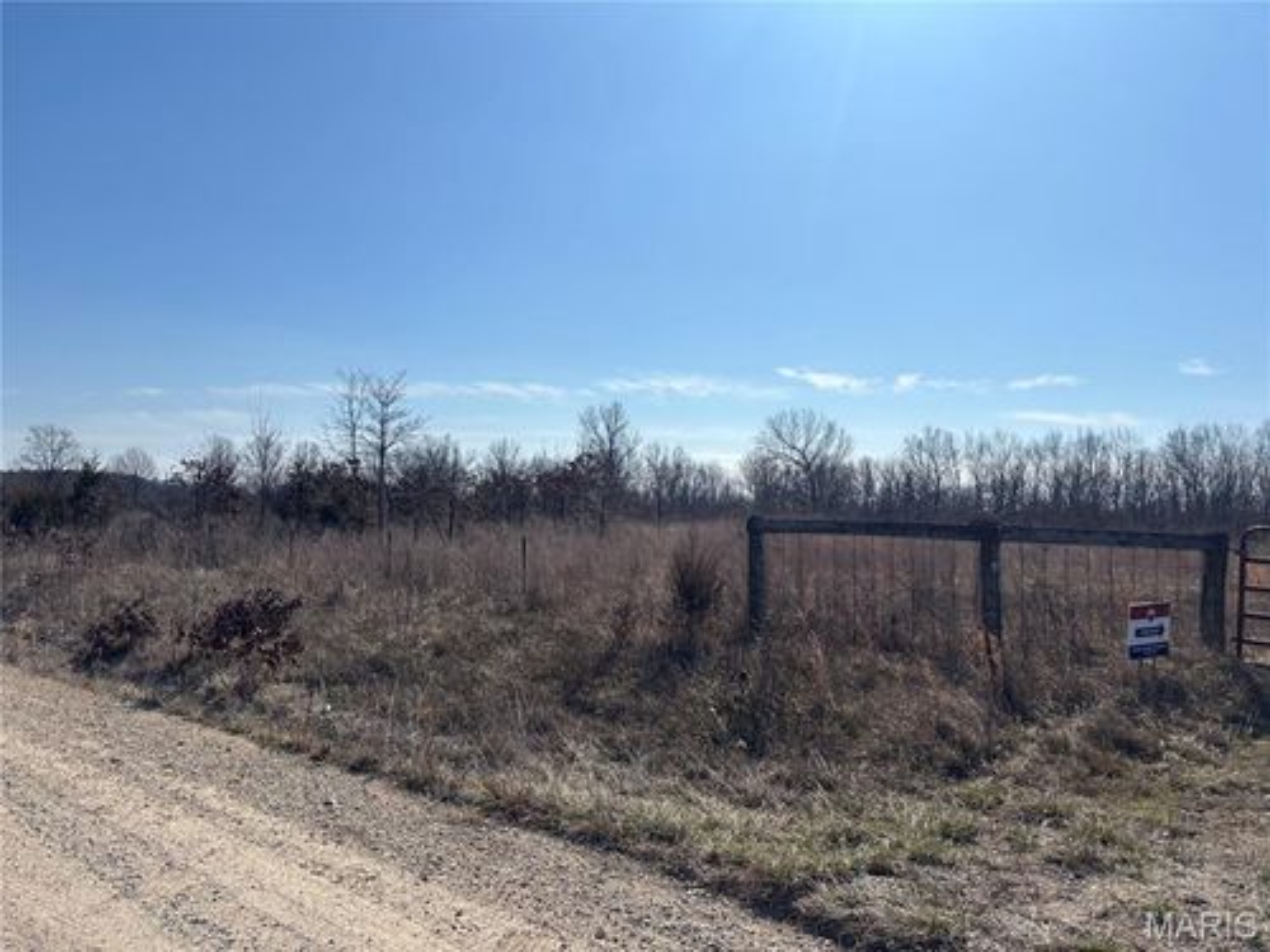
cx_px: 635
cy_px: 476
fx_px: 954
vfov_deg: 53.1
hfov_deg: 67.3
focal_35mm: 26
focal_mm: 5.96
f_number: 1.6
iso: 50
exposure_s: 1/9091
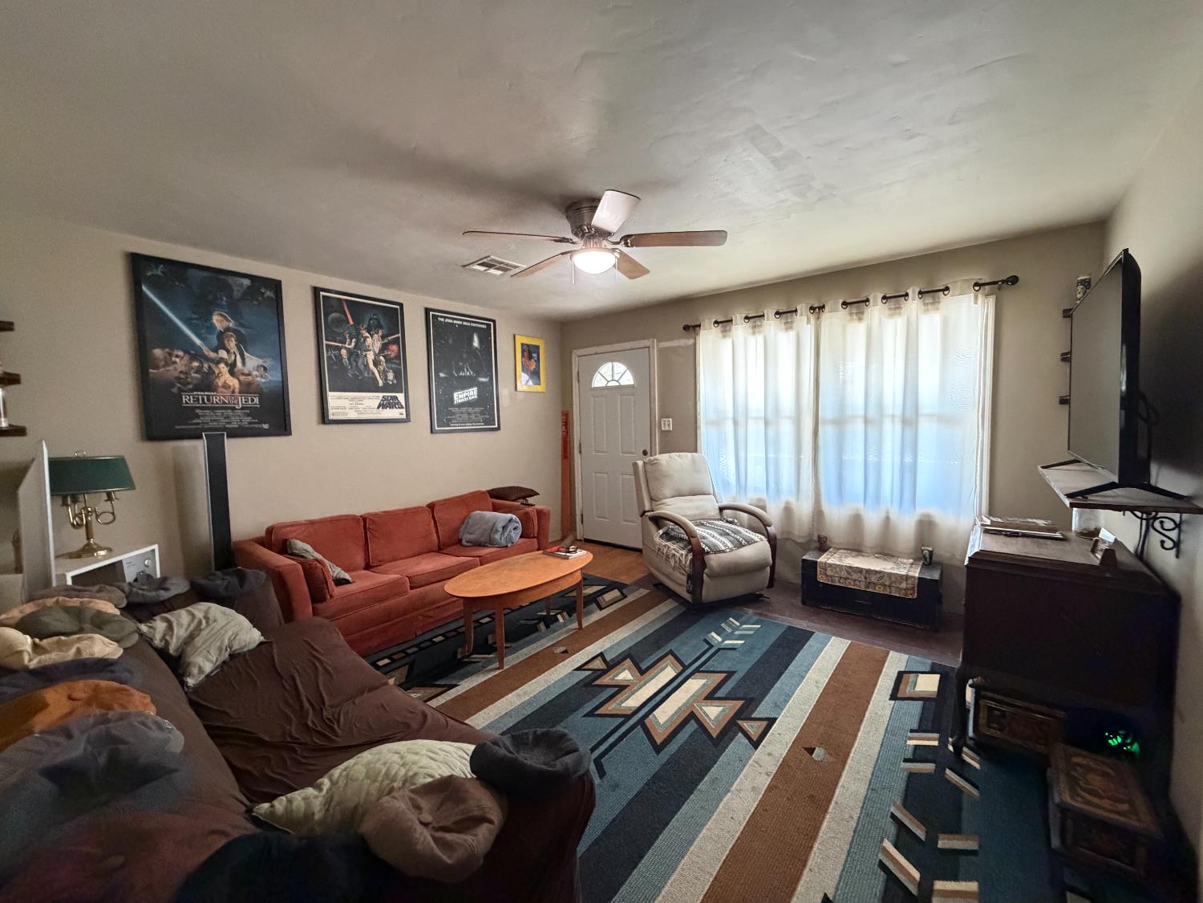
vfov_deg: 85.7
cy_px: 452
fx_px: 487
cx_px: 602
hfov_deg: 102.1
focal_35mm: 14
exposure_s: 1/60
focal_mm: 2.22
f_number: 2.2
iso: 800
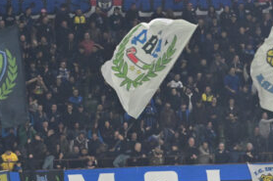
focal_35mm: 663
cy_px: 94
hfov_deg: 3.1
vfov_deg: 2.1
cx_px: 167
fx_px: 5025
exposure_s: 1/125
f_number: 7.1
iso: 4000
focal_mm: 180
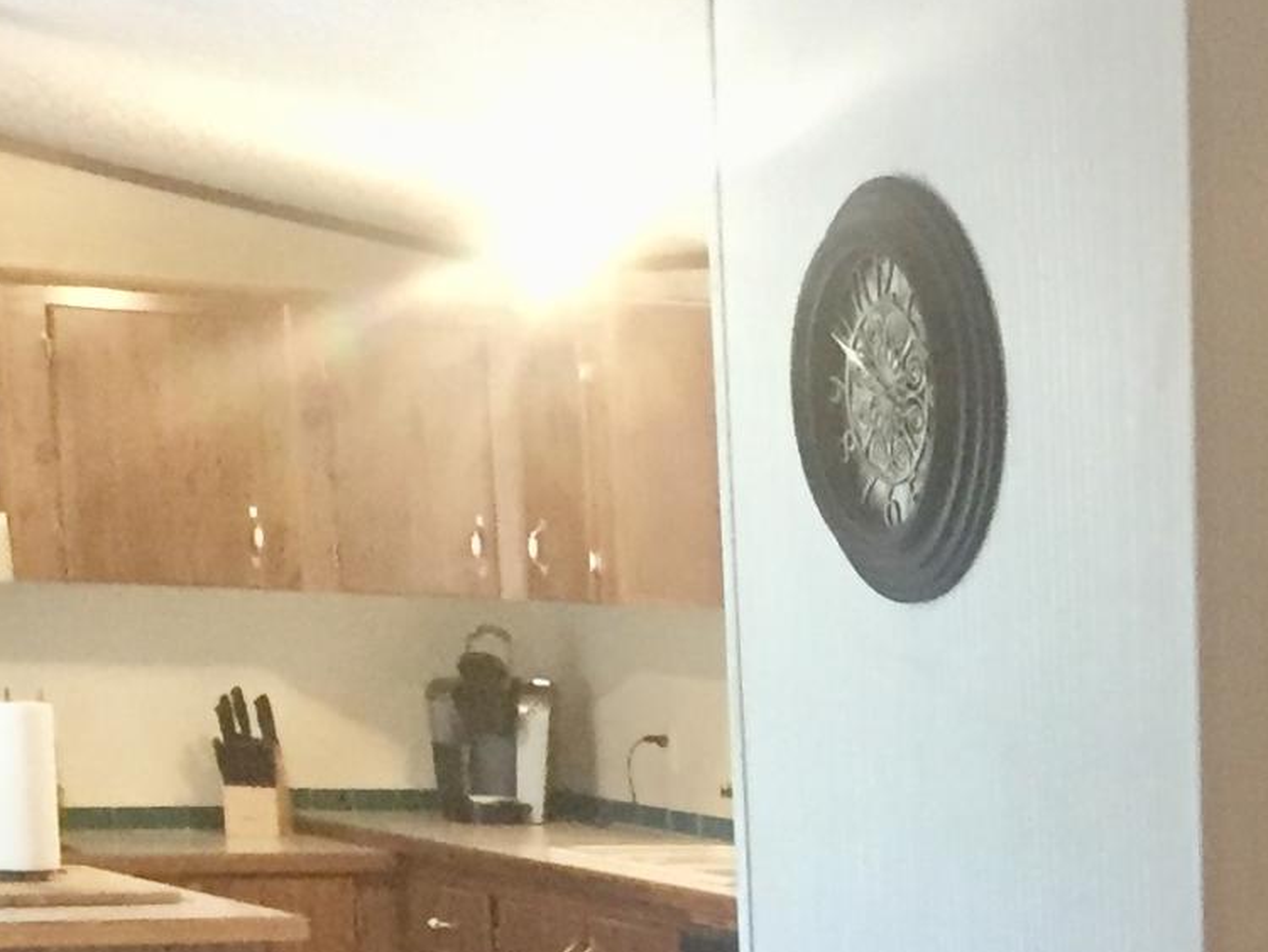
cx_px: 2144
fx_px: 4250
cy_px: 1595
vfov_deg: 12.0
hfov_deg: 15.1
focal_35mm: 116
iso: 250
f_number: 2.2
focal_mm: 4.15
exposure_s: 1/24
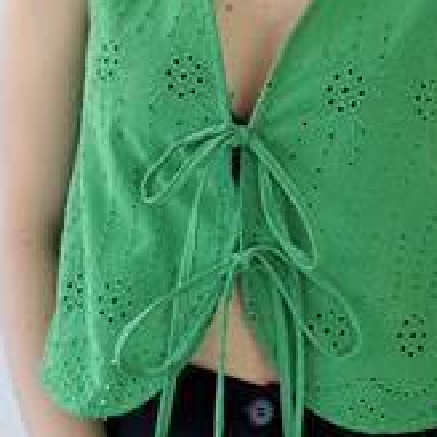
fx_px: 1971
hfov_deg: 12.6
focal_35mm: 138
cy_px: 1
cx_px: 277
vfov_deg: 12.5
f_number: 1.78
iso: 50
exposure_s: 1/166
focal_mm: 6.76
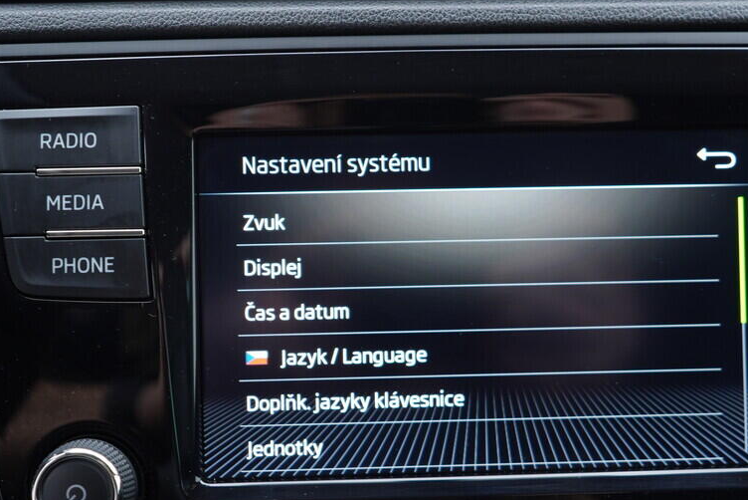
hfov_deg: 40.1
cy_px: 286
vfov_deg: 27.5
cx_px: 457
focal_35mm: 49
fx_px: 1018
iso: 320
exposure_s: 1/40
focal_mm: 24
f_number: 2.8
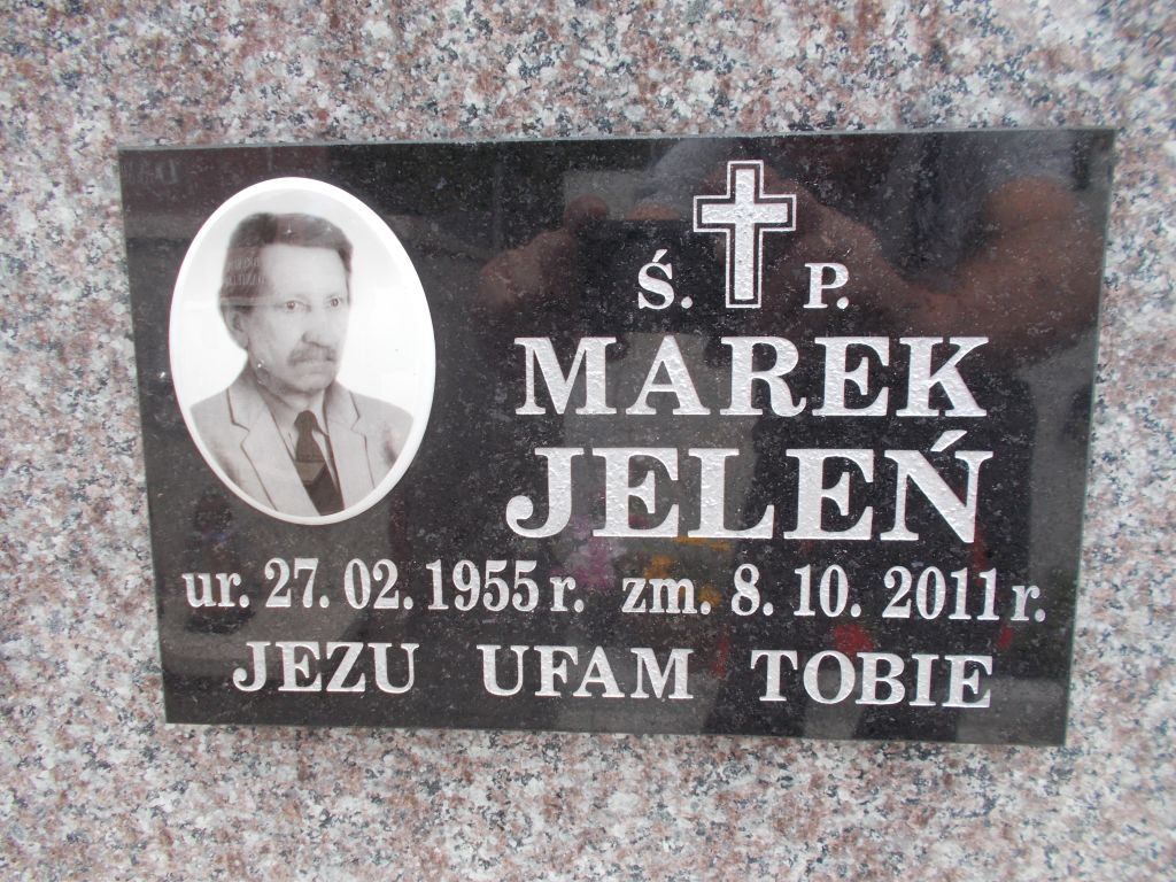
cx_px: 588
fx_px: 883
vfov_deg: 53.1
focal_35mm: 26
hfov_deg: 67.3
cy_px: 441
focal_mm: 4.6
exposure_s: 1/125
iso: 80
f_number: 3.2
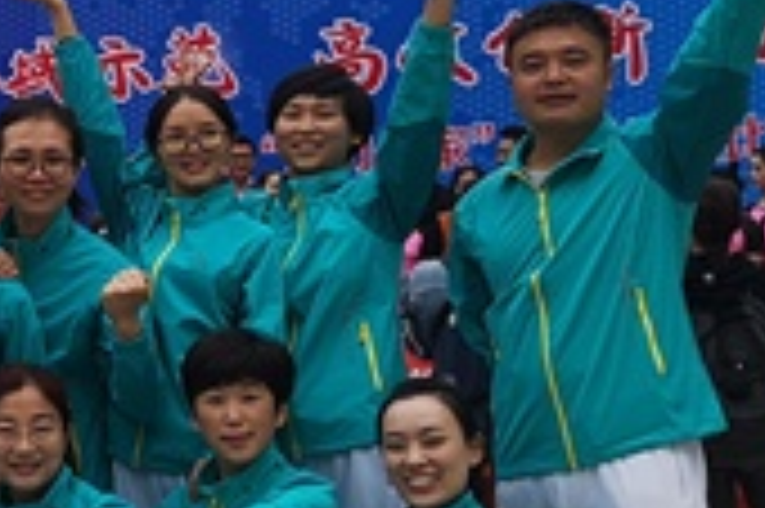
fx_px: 2250
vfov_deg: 12.9
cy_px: 252
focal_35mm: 106
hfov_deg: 17.7
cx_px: -306
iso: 50
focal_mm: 3.95
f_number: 1.8
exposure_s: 1/1220
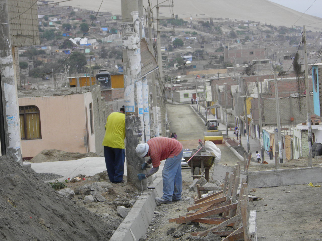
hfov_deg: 14.0
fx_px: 1312
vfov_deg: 10.5
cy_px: 120
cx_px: 161
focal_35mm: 141
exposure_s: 1/160
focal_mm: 25.4
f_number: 5.7
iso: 50
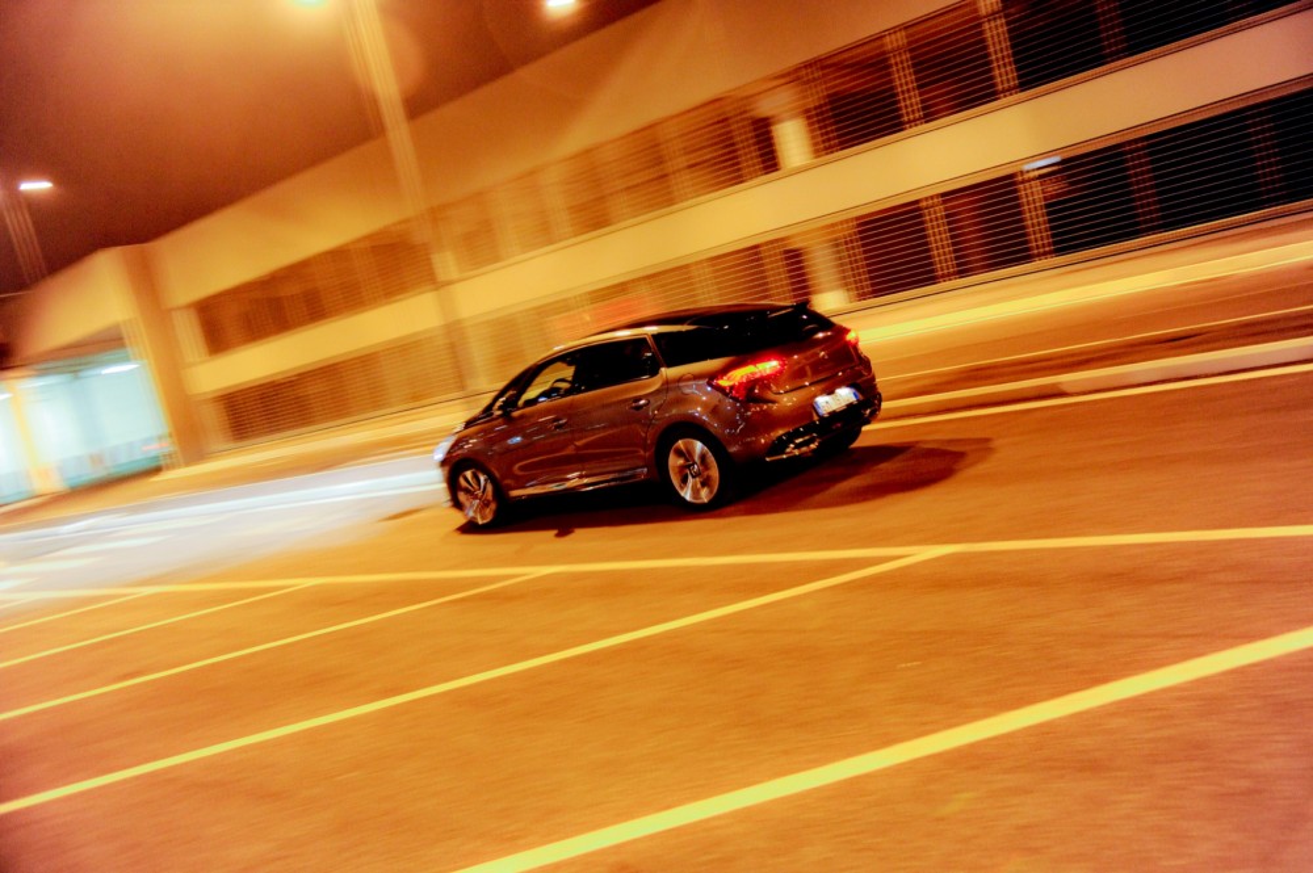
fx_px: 1166
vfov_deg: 41.0
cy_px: 436
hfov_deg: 58.8
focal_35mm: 32
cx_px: 656
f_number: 4
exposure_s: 1/25
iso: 3200
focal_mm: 32
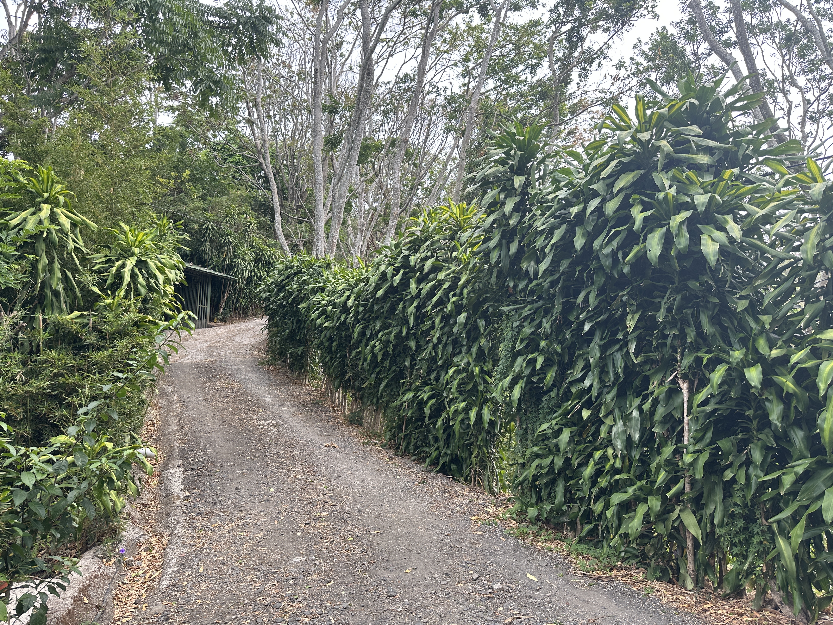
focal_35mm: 24
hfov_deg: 71.6
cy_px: 312
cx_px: 416
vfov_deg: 56.8
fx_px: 578
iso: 80
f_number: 1.78
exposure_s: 1/401
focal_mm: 6.86
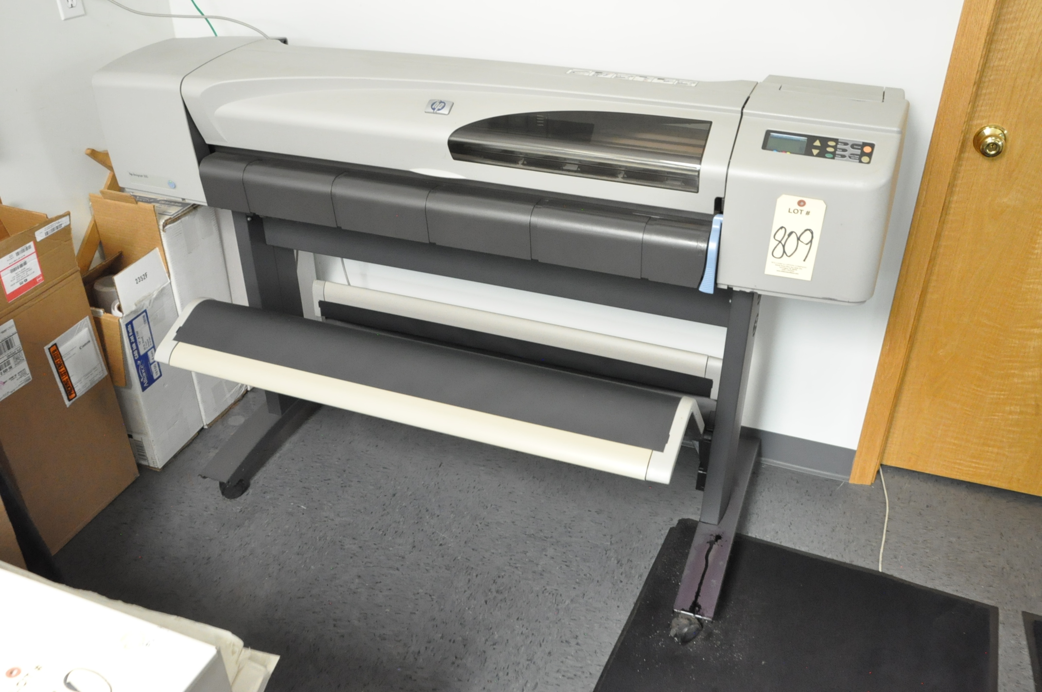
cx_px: 521
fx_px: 911
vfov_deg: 41.6
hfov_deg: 59.6
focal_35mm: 32
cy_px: 346
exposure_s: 1/6
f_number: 11
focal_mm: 21
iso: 3200
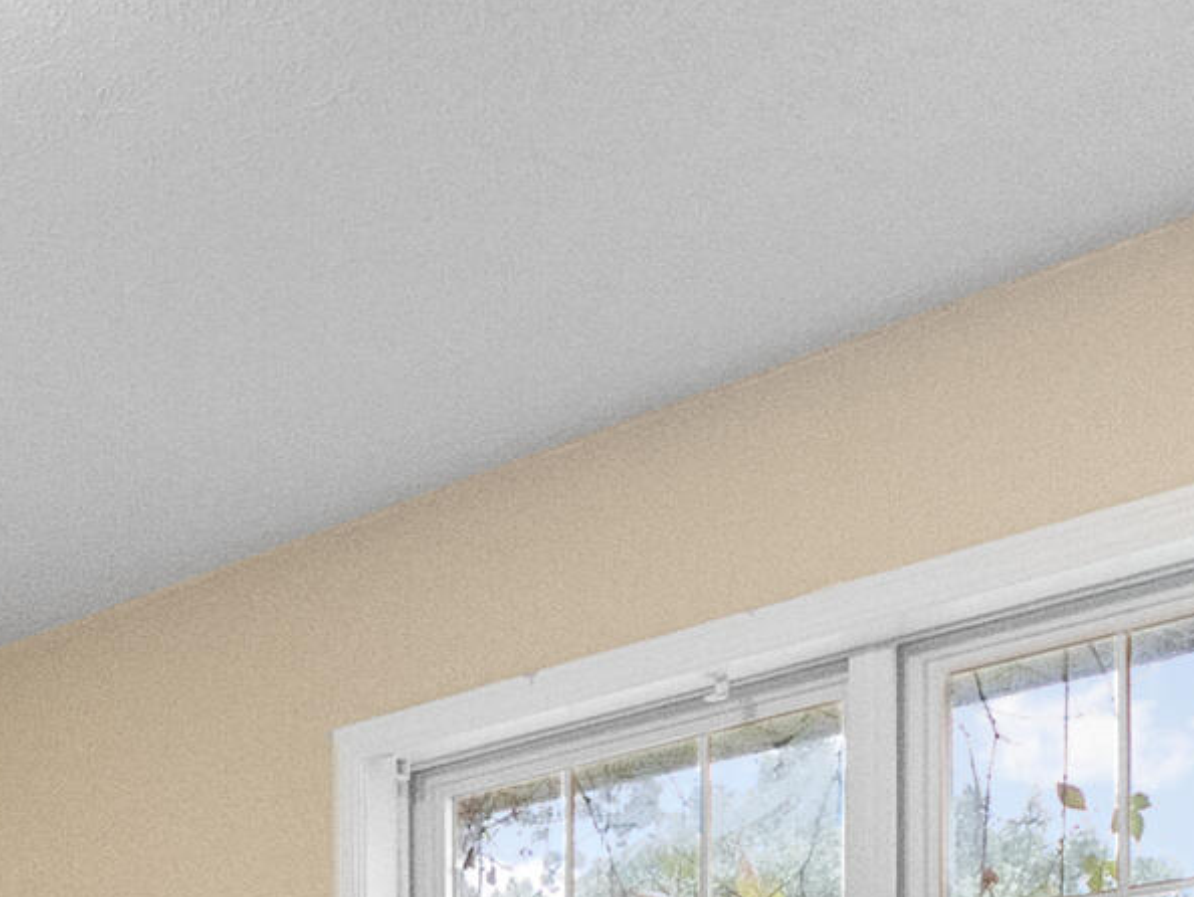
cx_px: -119
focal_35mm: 68
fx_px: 2346
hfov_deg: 26.3
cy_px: 1330
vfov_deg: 19.1
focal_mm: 14
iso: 12800
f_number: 8
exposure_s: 1/10
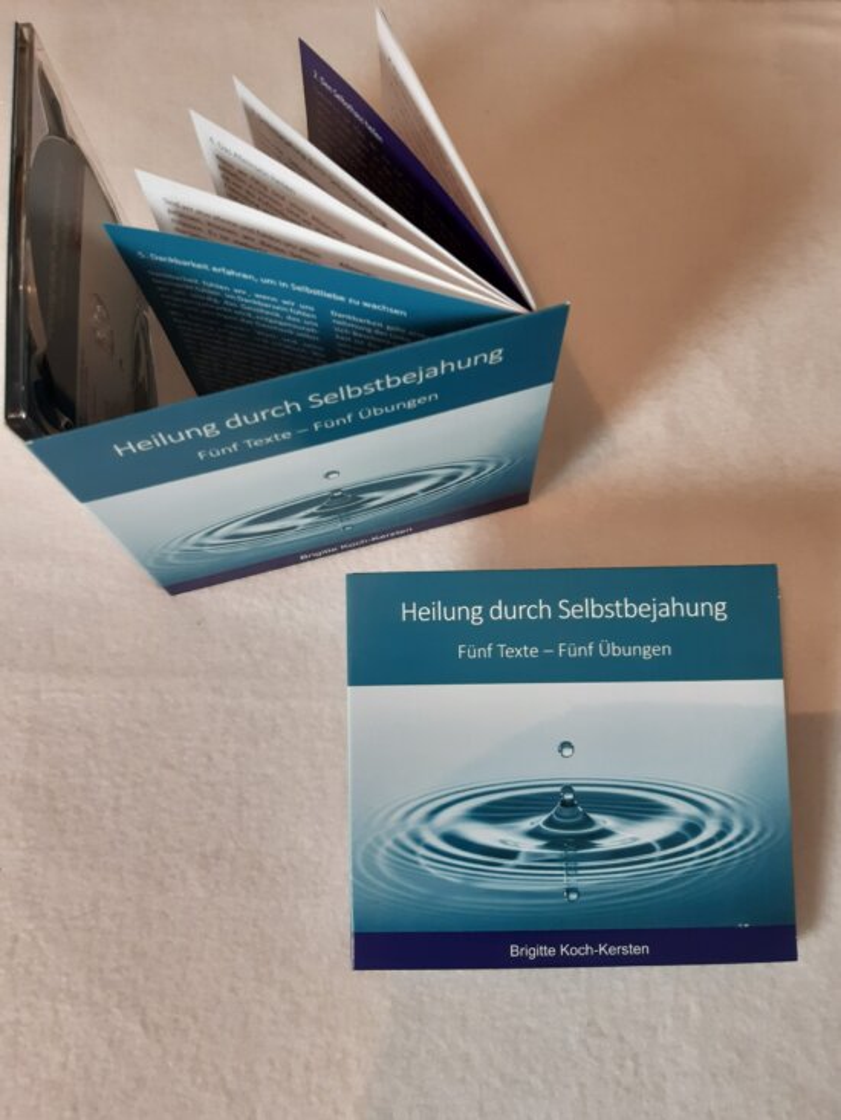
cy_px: 560
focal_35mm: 26
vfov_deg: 67.3
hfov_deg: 53.1
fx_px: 842
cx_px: 420
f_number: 1.7
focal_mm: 3.92
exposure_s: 1/50
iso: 200
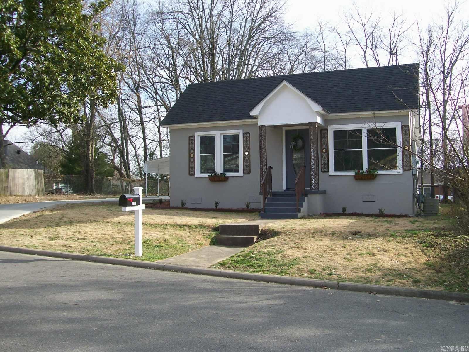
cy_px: 176
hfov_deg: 51.4
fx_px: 488
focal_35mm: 36
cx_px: 234
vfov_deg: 39.7
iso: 80
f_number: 2.7
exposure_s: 1/615
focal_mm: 6
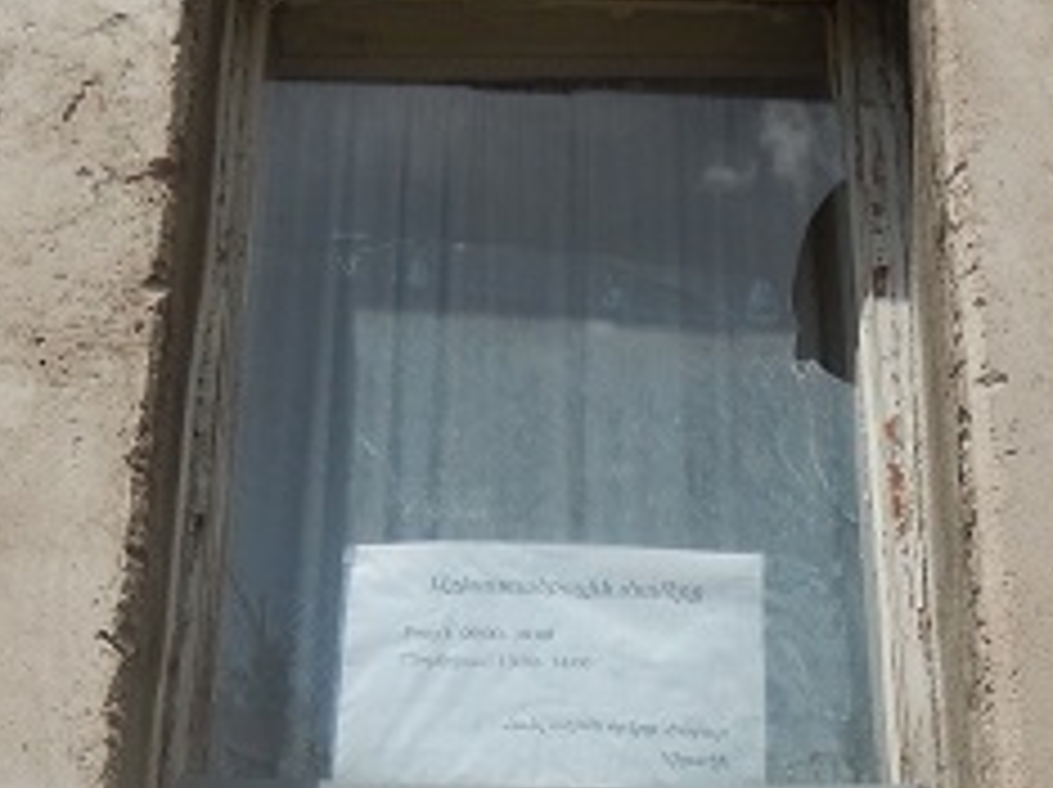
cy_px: 966
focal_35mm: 69
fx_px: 2097
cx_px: 547
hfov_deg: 28.2
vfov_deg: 19.9
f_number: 3.4
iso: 125
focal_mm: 4.5
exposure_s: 1/1500
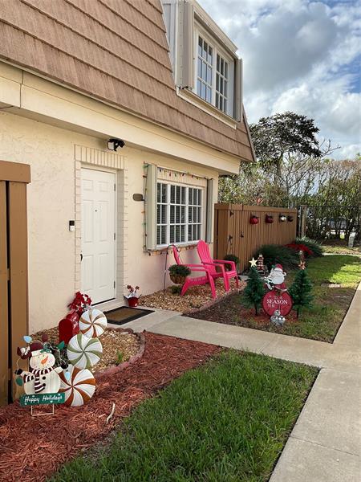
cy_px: 241
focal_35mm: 29
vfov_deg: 61.7
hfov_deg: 48.2
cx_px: 180
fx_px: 403
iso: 16
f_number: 1.8
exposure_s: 1/997
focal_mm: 3
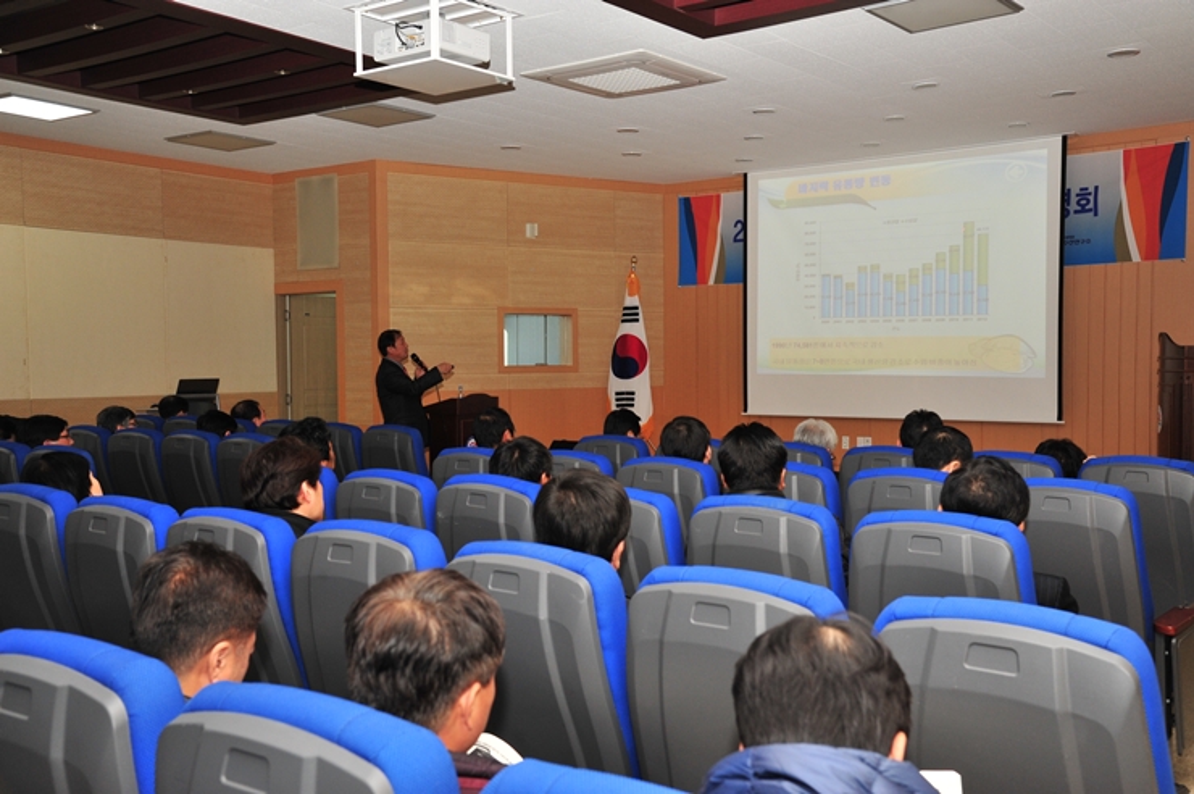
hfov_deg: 54.5
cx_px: 597
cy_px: 397
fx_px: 1160
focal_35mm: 35
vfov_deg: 37.8
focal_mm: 35
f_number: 7.1
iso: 800
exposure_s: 1/200
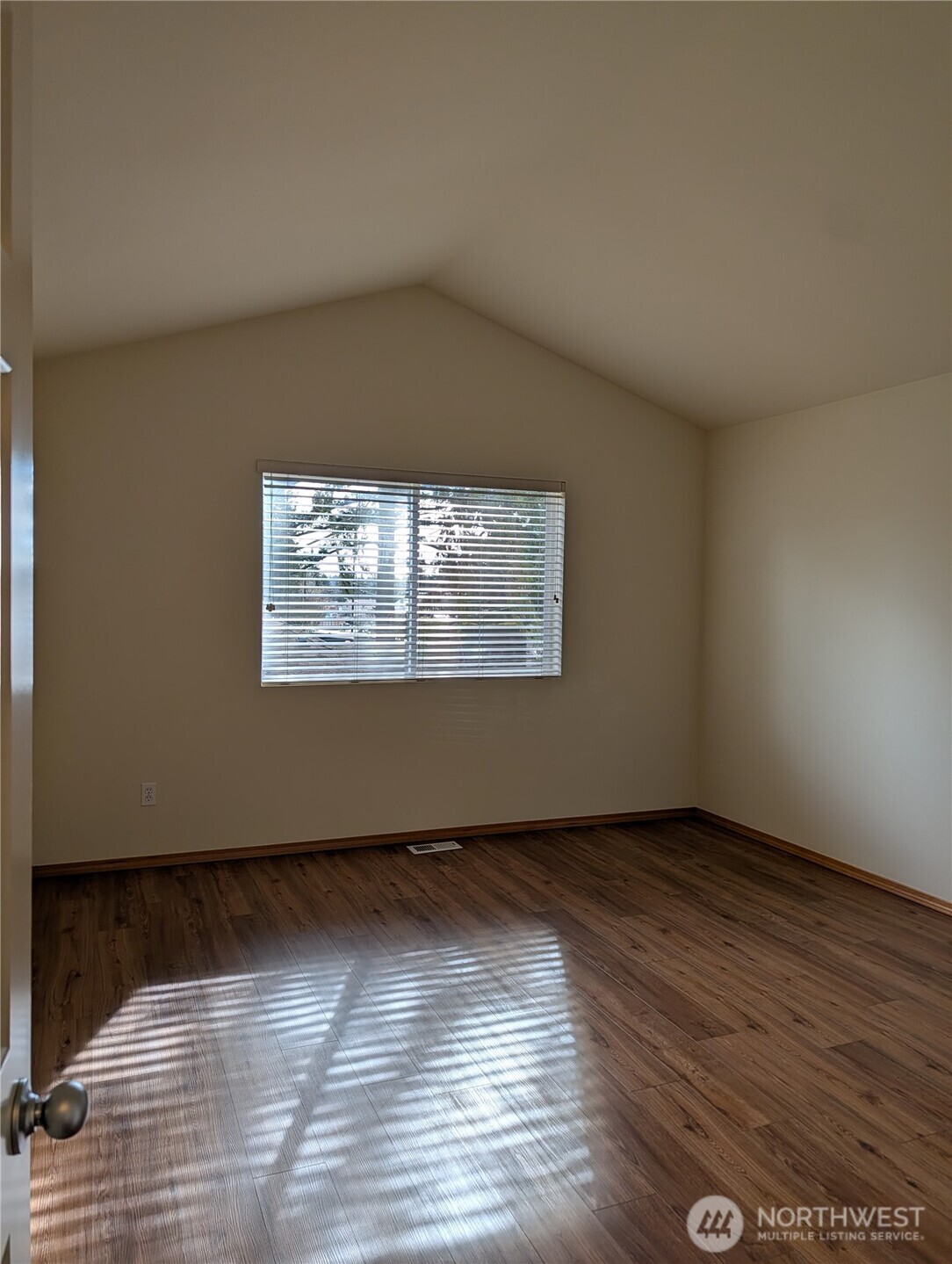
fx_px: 878
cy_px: 632
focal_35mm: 24
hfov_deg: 57.0
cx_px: 476
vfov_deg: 71.5
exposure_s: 1/180
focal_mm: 6.9
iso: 23
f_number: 1.68
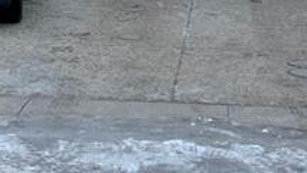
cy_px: -161
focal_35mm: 136
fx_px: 1108
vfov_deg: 8.5
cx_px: 170
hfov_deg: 15.8
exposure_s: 1/1175
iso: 50
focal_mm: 5.1
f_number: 1.6
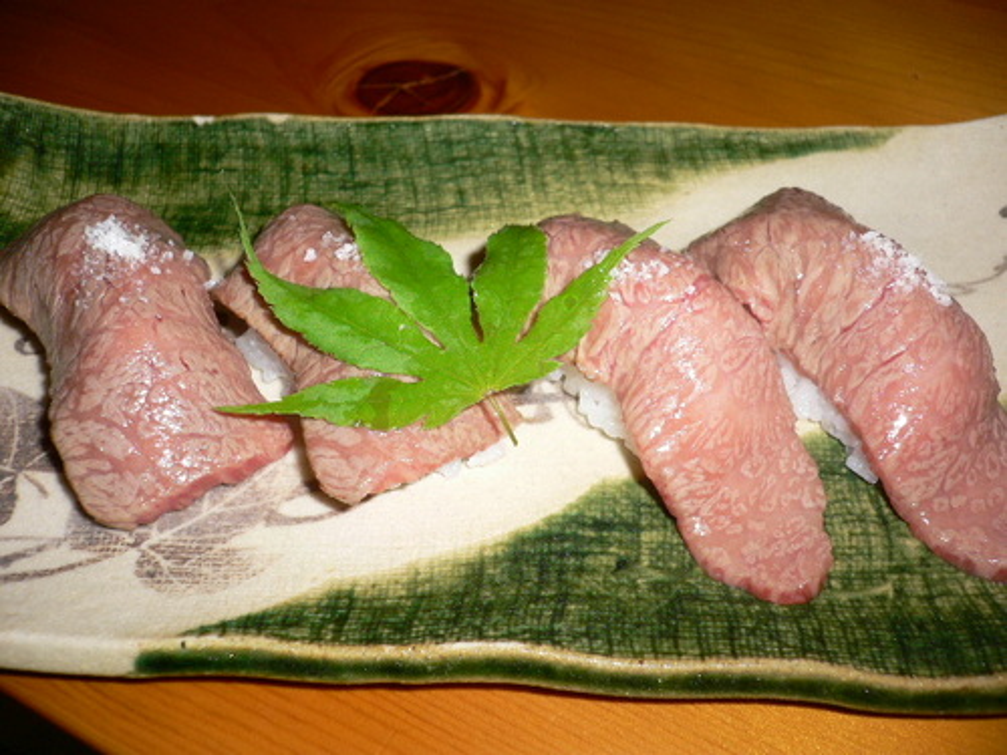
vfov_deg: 40.7
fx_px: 1018
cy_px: 378
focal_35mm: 35
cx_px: 504
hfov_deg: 52.6
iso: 80
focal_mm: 5.8
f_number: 2.8
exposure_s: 1/60
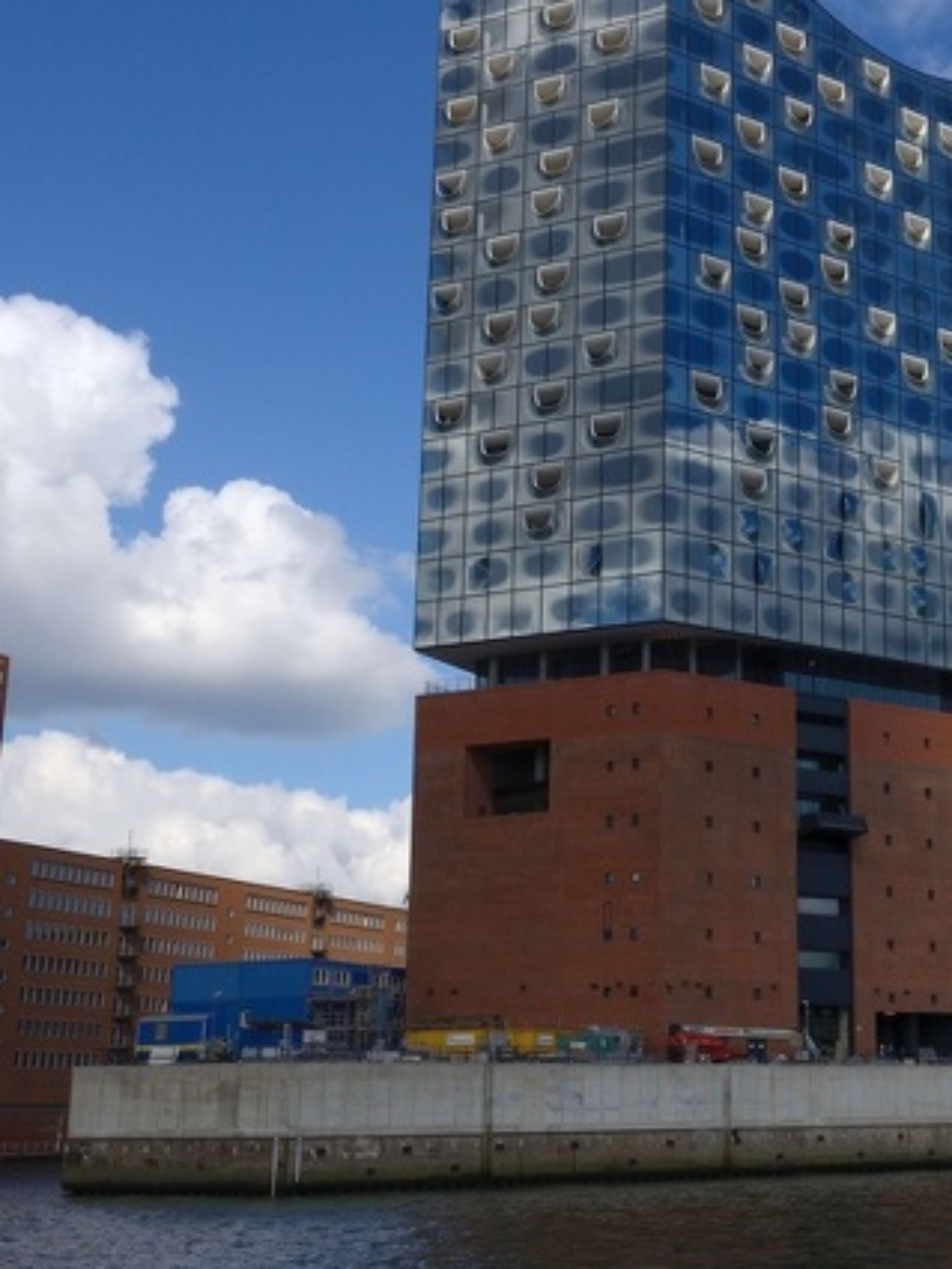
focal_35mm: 52
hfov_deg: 27.2
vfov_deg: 36.8
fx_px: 1906
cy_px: 639
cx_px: 824
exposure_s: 1/200
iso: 250
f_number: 18
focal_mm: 29
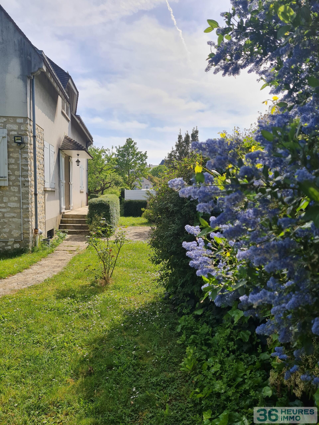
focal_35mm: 26
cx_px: 160
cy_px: 212
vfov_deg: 67.3
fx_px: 319
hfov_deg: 53.1
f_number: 1.8
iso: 50
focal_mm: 5.4
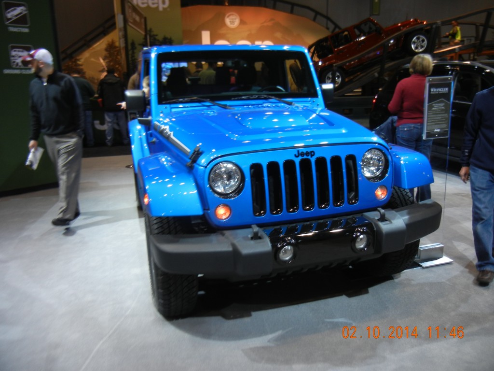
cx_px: 247
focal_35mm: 30
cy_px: 186
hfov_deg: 60.0
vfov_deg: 46.8
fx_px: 428
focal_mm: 5.4
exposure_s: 1/43.6
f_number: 3.5
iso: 162
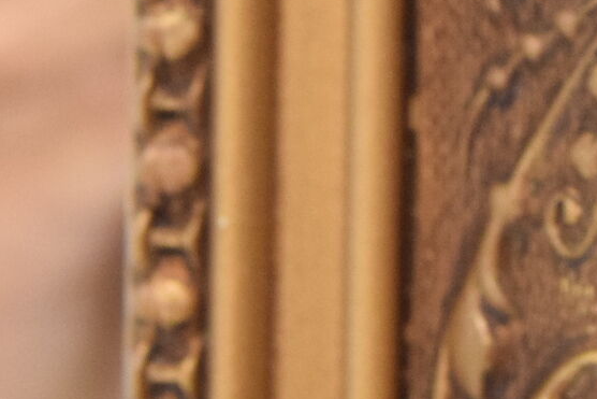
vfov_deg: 6.5
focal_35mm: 210
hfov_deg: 9.8
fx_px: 3483
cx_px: 454
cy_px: -162
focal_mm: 26
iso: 1600
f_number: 5.6
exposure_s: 1/125
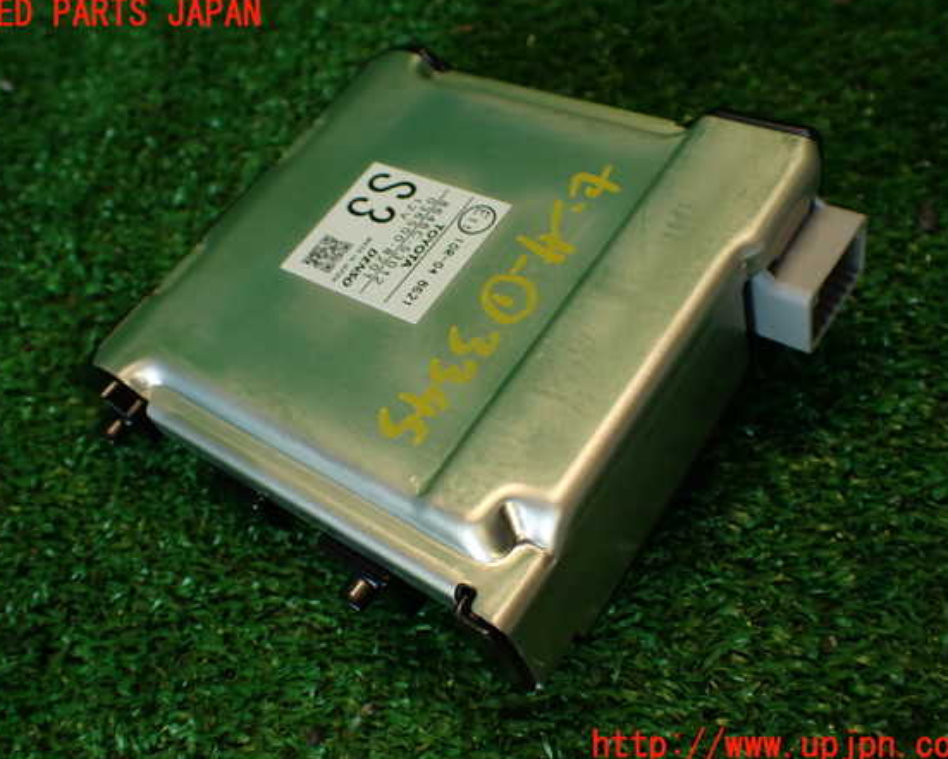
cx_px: 465
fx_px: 954
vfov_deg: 43.4
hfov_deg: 52.8
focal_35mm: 34
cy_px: 380
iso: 160
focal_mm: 5.79
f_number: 2.4
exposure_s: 1/60
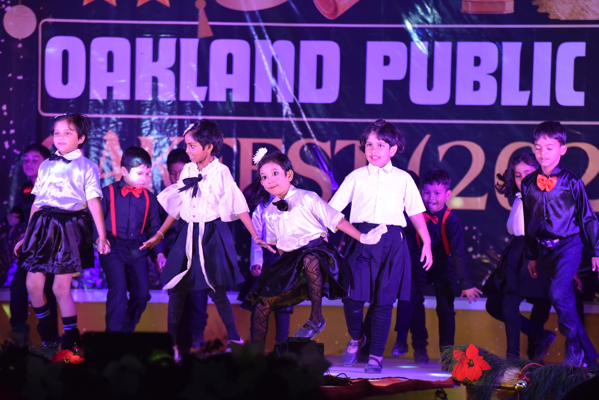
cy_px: 200
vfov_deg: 6.9
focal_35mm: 200
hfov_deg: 10.3
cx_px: 300
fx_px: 3329
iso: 1600
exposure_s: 1/320
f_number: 2.8
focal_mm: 200
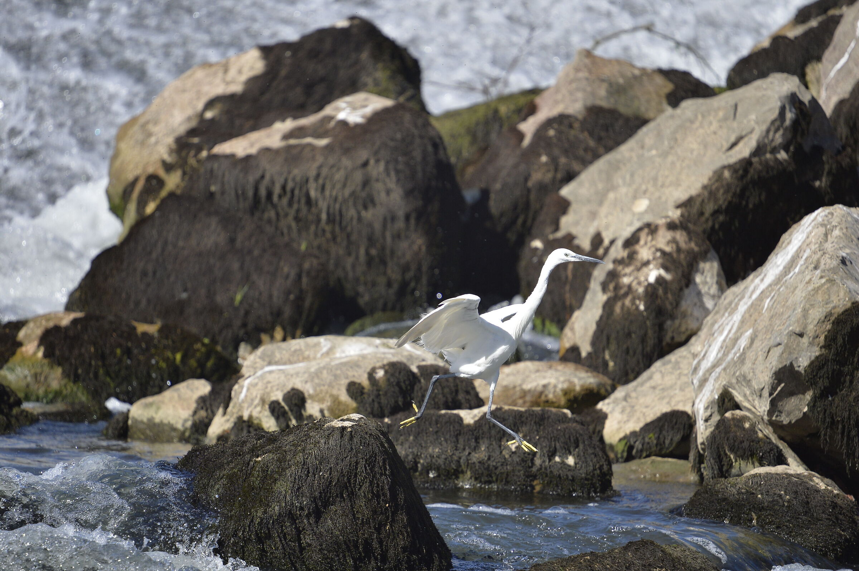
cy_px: 286
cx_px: 430
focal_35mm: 800
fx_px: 19069
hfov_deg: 2.6
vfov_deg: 1.7
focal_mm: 800
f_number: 5.6
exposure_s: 1/5000
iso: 1000
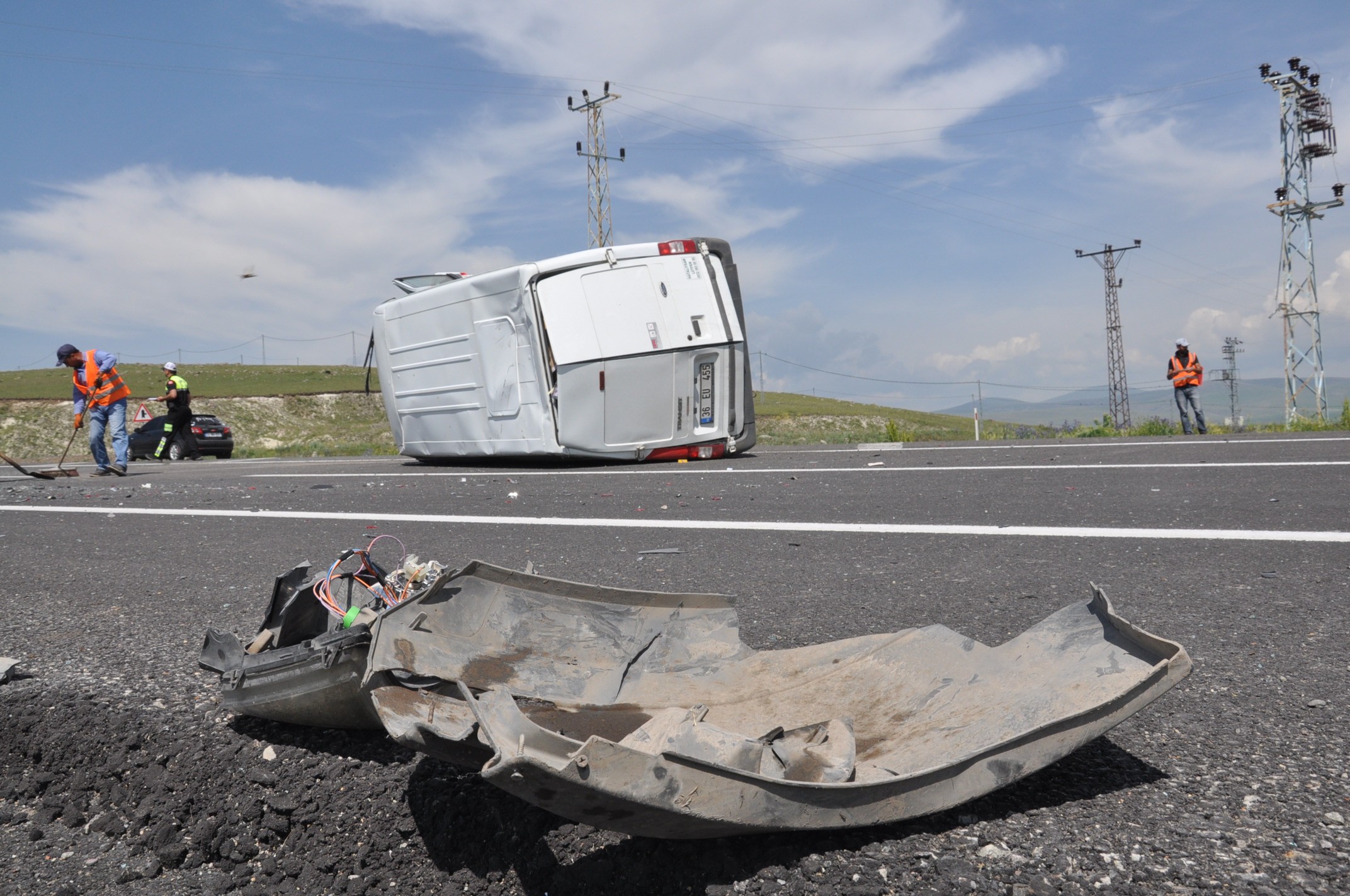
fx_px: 1236
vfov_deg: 39.9
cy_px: 448
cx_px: 675
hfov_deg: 57.3
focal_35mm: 33
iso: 400
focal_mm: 22
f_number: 13
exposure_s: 1/640
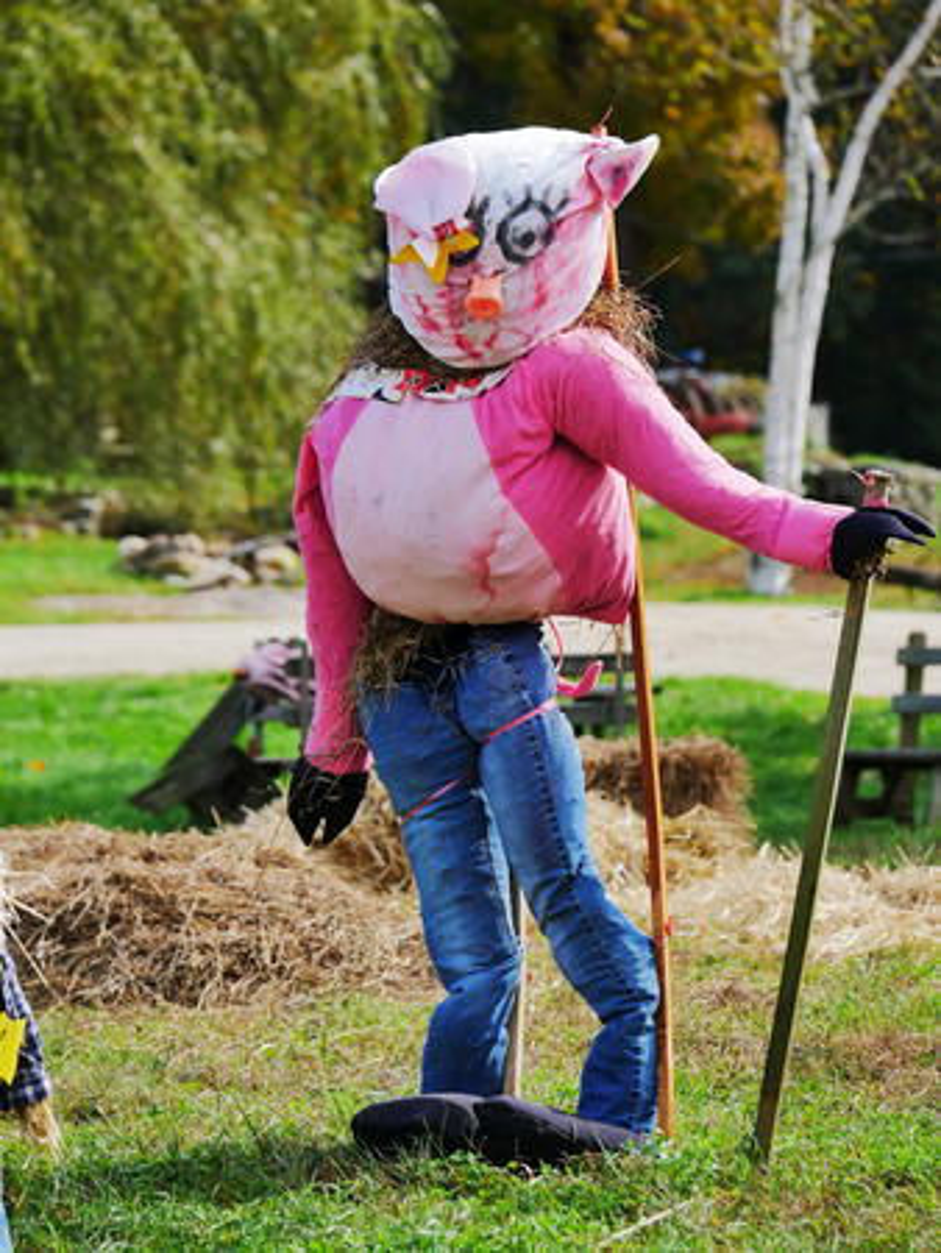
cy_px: 626
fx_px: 6735
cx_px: 470
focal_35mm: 186
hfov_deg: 8.0
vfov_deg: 10.6
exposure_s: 1/800
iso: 200
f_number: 4.5
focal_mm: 93
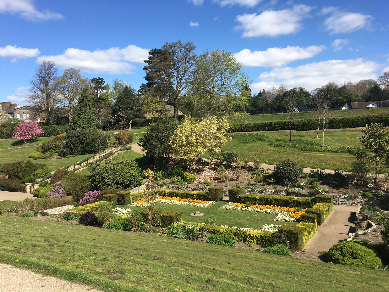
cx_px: 194
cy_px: 146
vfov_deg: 48.2
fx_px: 326
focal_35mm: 29
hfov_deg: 61.7
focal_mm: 4.15
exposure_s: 1/1508
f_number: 2.2
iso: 25
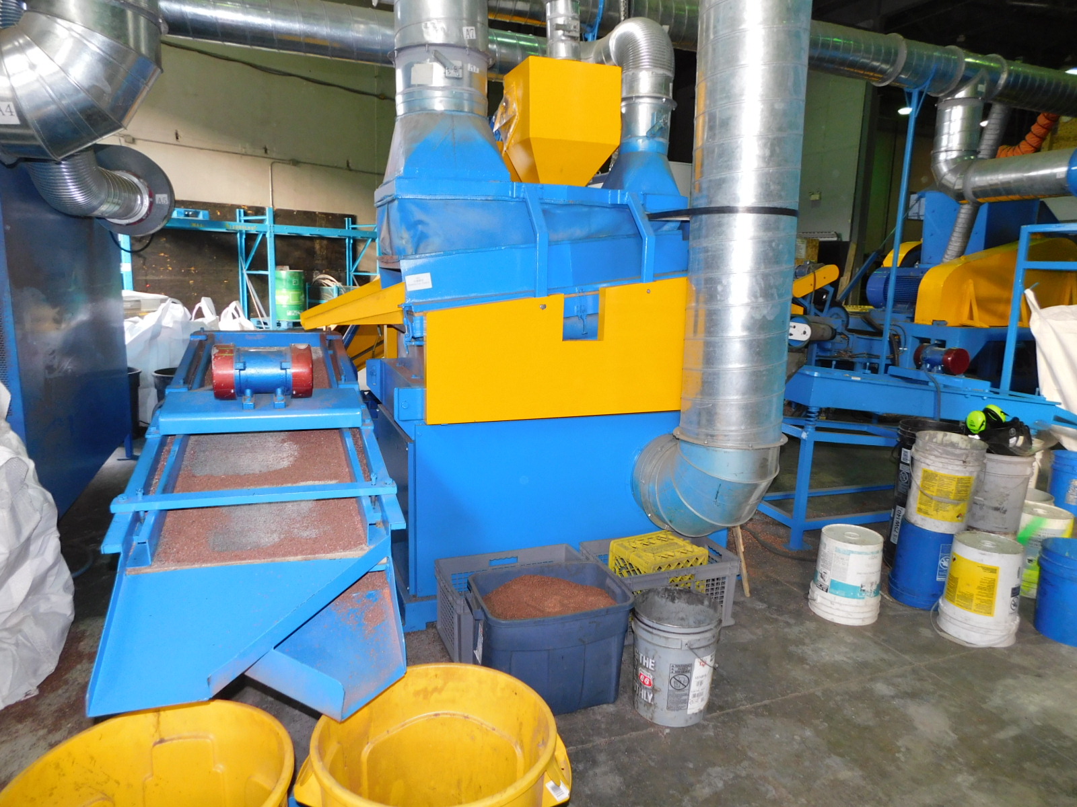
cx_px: 538
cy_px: 404
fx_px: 716
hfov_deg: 73.9
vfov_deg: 58.9
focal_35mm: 23
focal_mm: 4
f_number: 3
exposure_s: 1/30
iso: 200
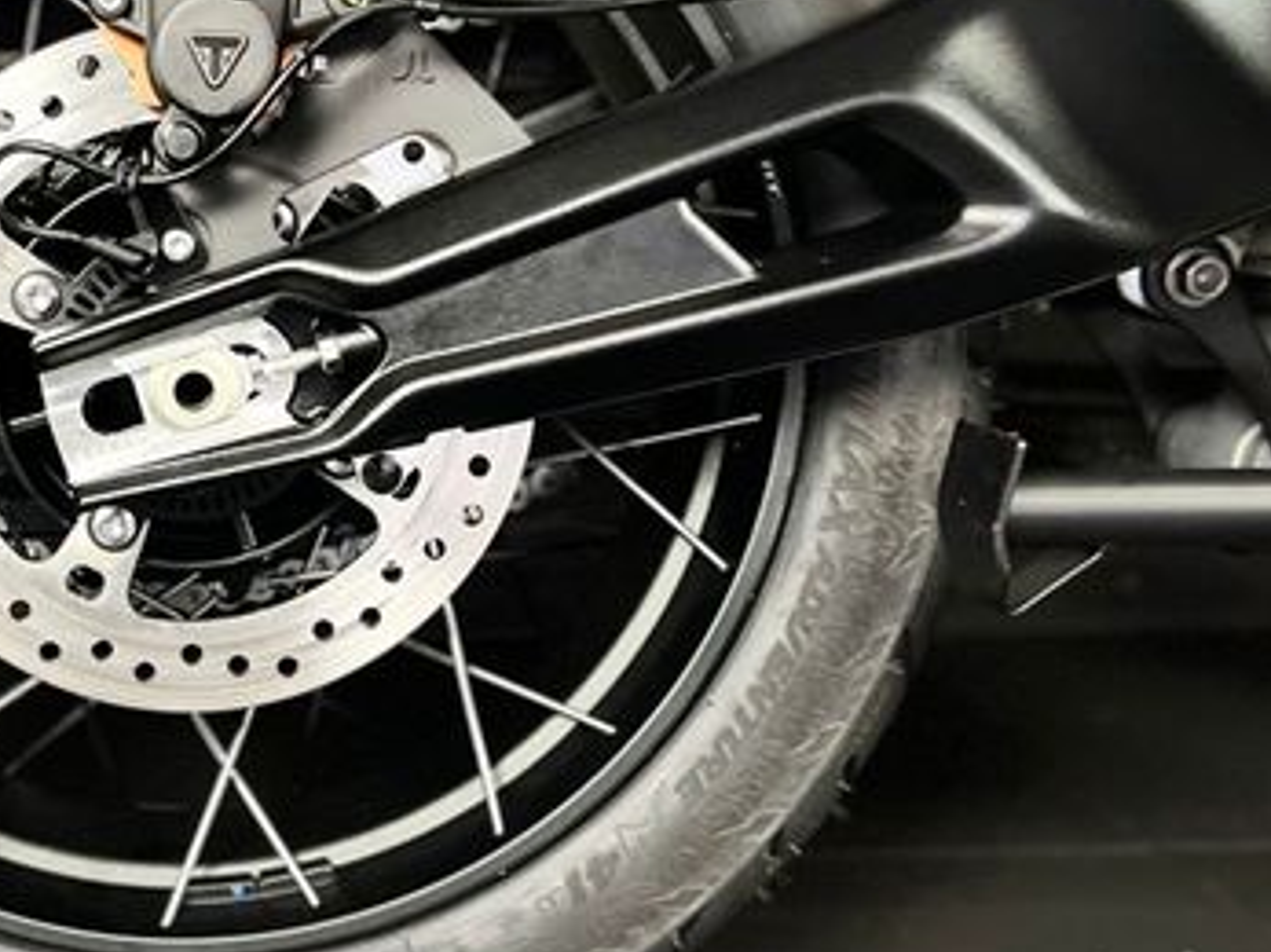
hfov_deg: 37.6
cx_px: 176
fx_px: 1762
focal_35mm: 48
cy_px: 417
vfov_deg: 30.2
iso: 250
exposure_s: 1/50
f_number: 1.6
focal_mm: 5.1
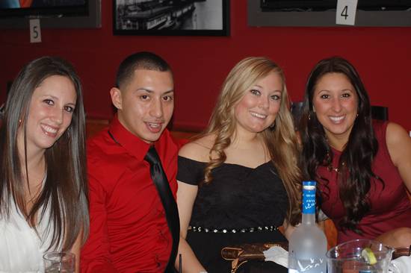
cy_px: 136
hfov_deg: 24.6
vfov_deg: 16.5
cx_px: 206
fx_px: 941
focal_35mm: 82
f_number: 4
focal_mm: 55
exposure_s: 1/60
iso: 400
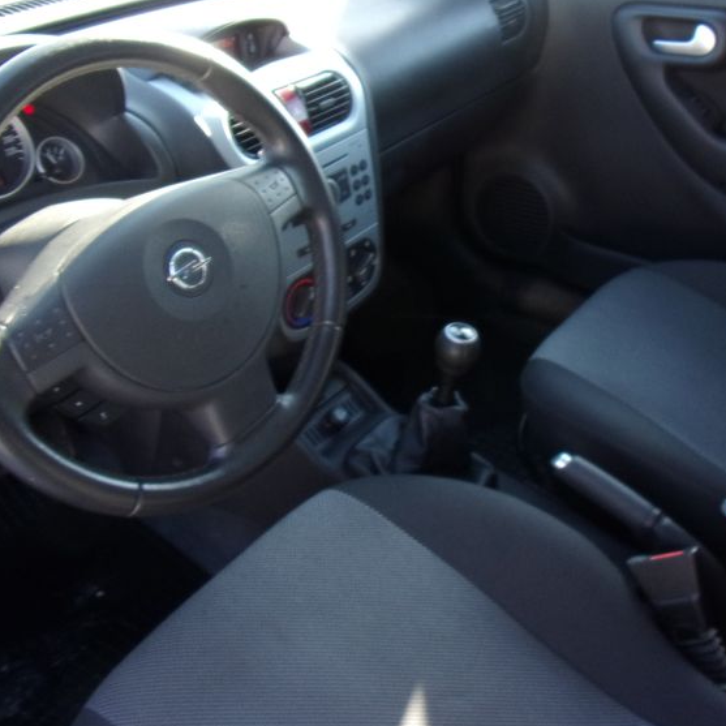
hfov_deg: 42.5
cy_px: 255
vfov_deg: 42.4
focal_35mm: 39
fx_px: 925
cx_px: 454
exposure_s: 1/45
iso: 80
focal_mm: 4.3
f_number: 3.3
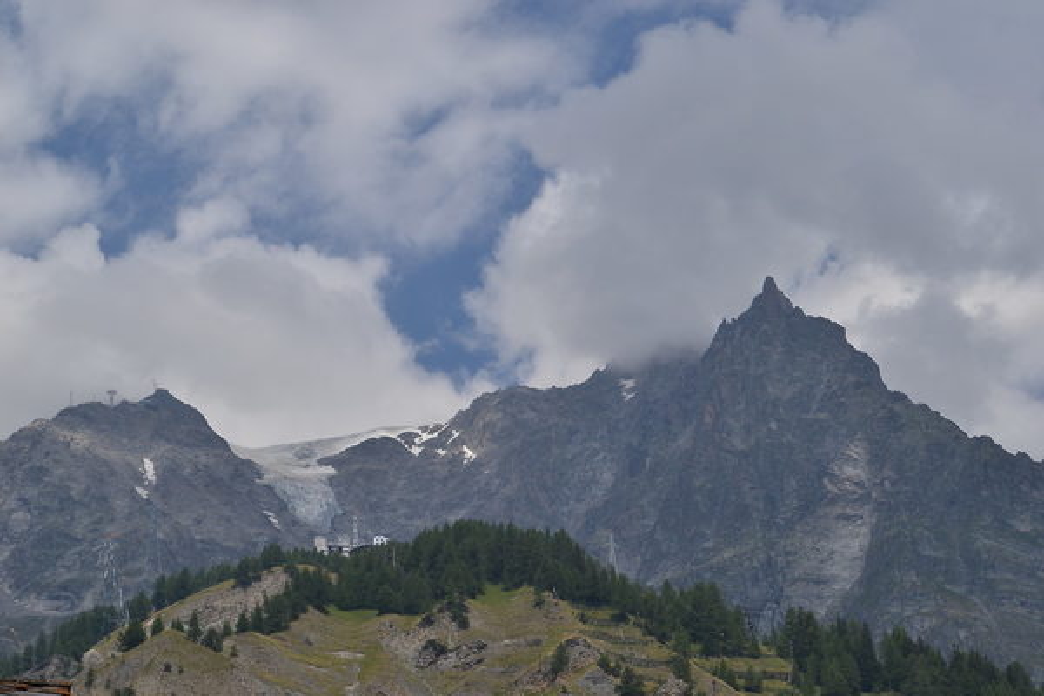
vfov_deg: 12.7
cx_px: 522
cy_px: 348
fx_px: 3132
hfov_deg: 18.9
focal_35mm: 108
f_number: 13
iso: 100
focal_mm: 72
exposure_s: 1/200
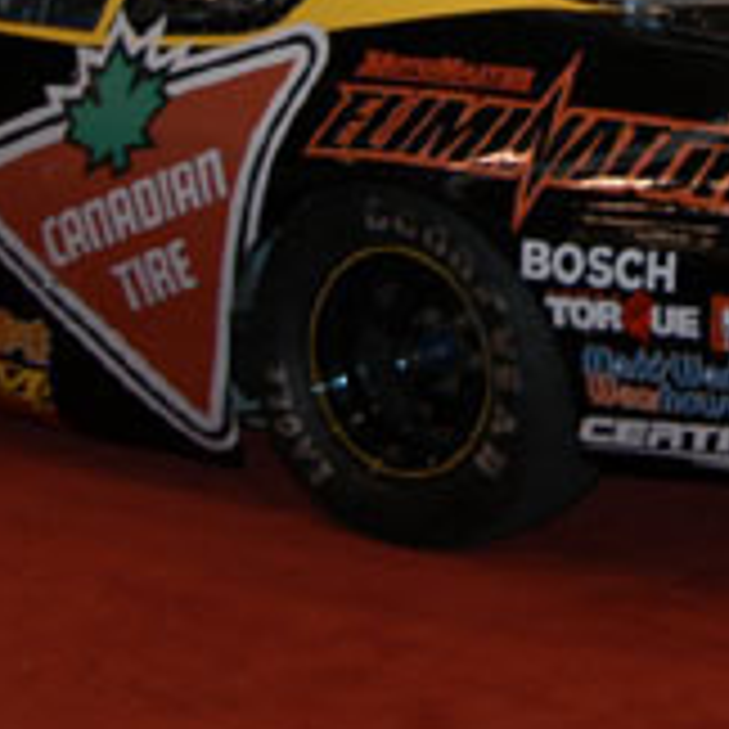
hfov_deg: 13.2
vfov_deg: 13.2
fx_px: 3050
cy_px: -176
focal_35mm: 128
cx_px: 898
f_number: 5
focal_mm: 24
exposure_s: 1/60
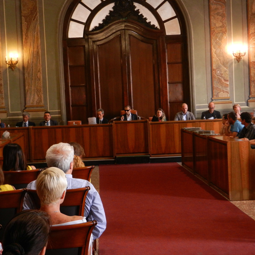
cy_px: 126
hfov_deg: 31.6
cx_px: 124
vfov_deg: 31.6
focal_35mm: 54
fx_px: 450
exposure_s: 1/15
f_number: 4.2
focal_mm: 8.2
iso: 400
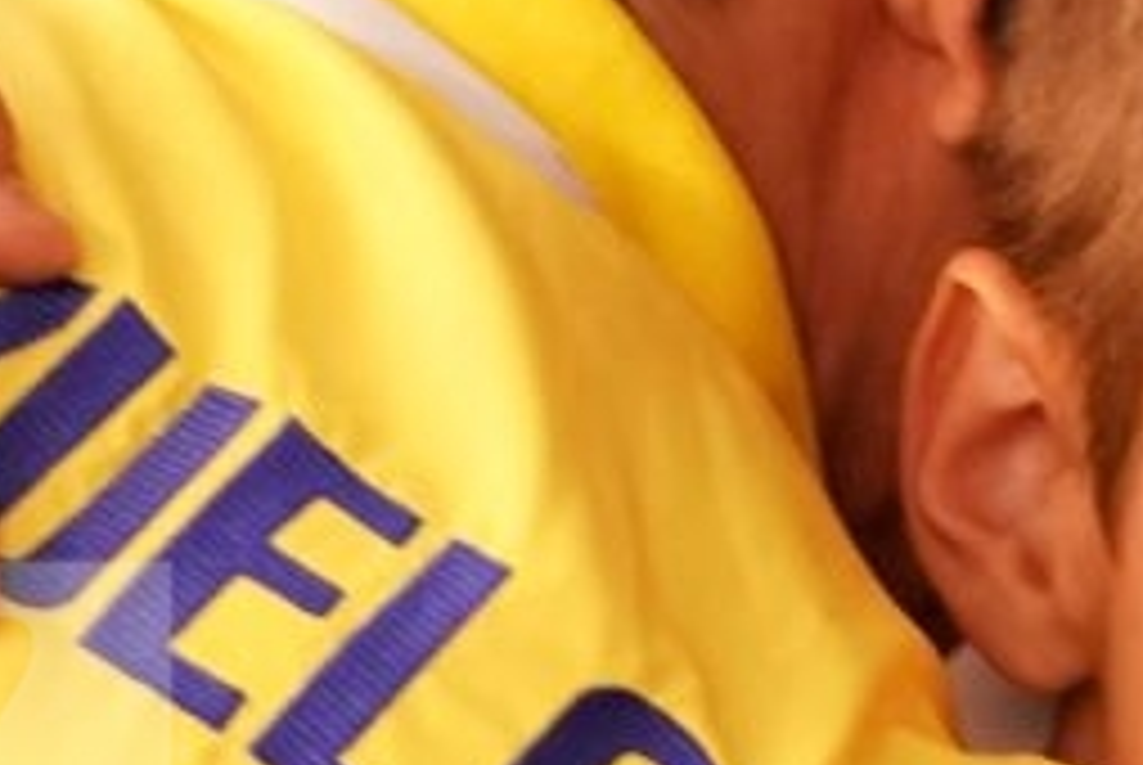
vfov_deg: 2.5
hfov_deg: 3.7
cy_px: 972
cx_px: 1278
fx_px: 17546
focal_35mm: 552
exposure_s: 1/500
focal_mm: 78
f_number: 2.8
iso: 2500
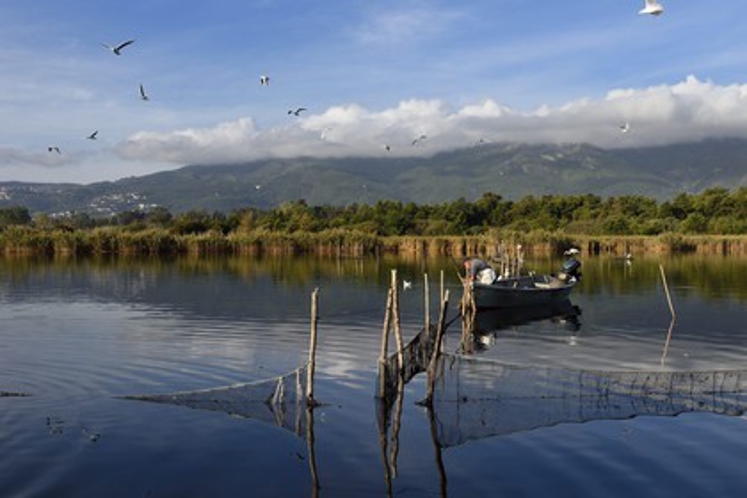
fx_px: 934
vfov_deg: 29.9
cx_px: 374
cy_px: 249
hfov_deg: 43.6
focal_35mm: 45
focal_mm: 45
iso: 200
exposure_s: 1/320
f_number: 10
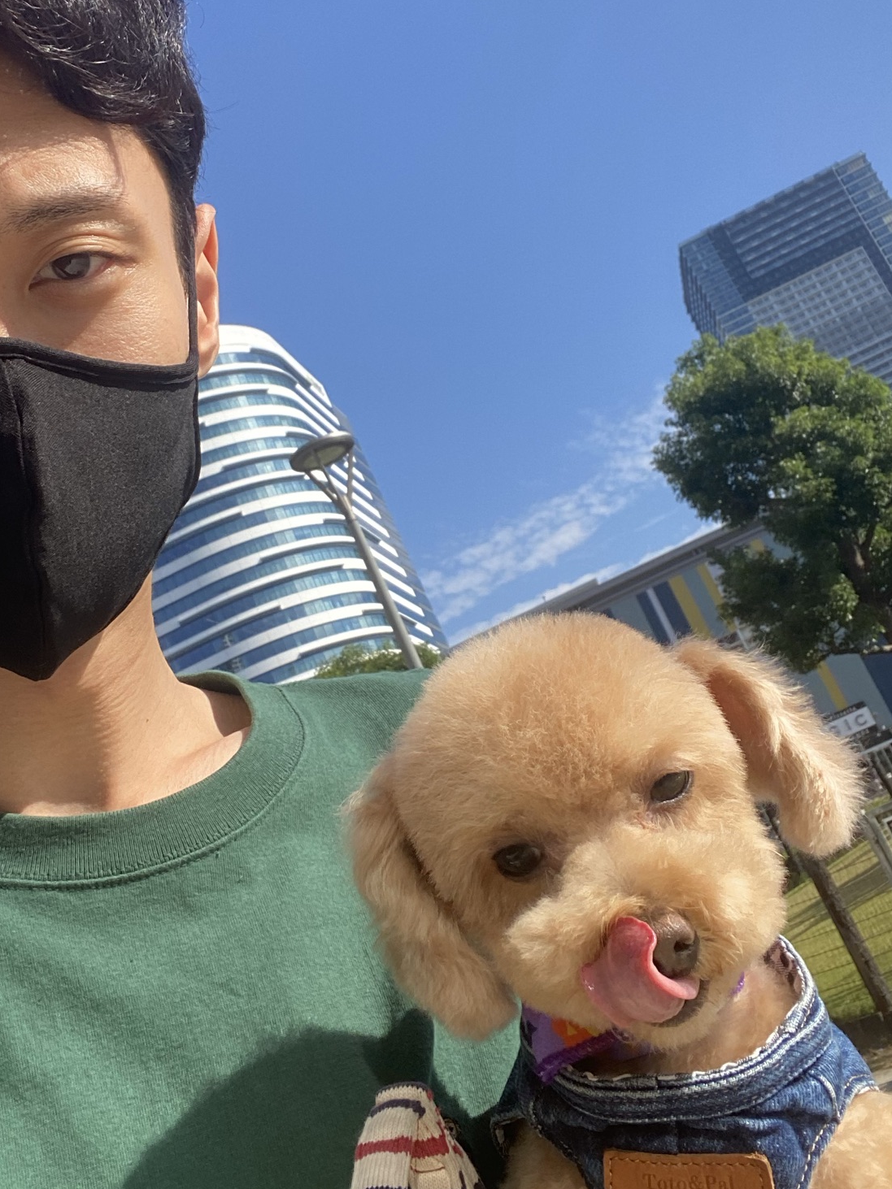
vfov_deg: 44.7
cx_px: 376
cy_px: 504
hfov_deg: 34.3
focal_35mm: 42
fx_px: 1443
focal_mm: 2.71
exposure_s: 1/552
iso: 25
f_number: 2.2
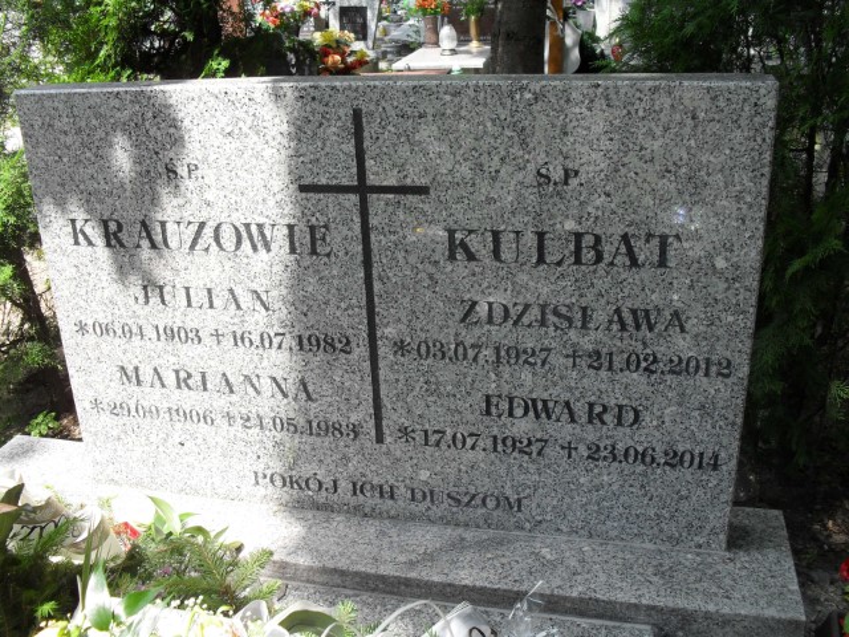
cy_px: 318
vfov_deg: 40.7
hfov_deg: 52.6
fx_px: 858
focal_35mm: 35
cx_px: 424
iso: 100
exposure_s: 1/250
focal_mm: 6.3
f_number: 3.2
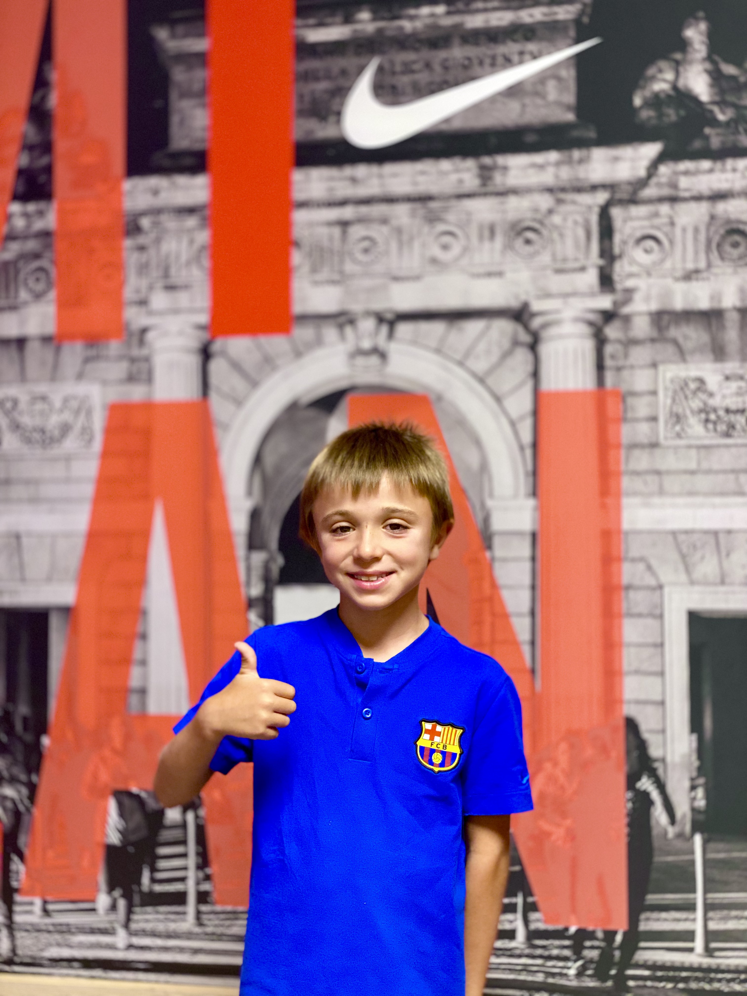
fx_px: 1496
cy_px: 498
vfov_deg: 36.8
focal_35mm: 52
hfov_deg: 28.0
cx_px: 374
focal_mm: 6
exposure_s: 1/120
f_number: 2
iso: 200
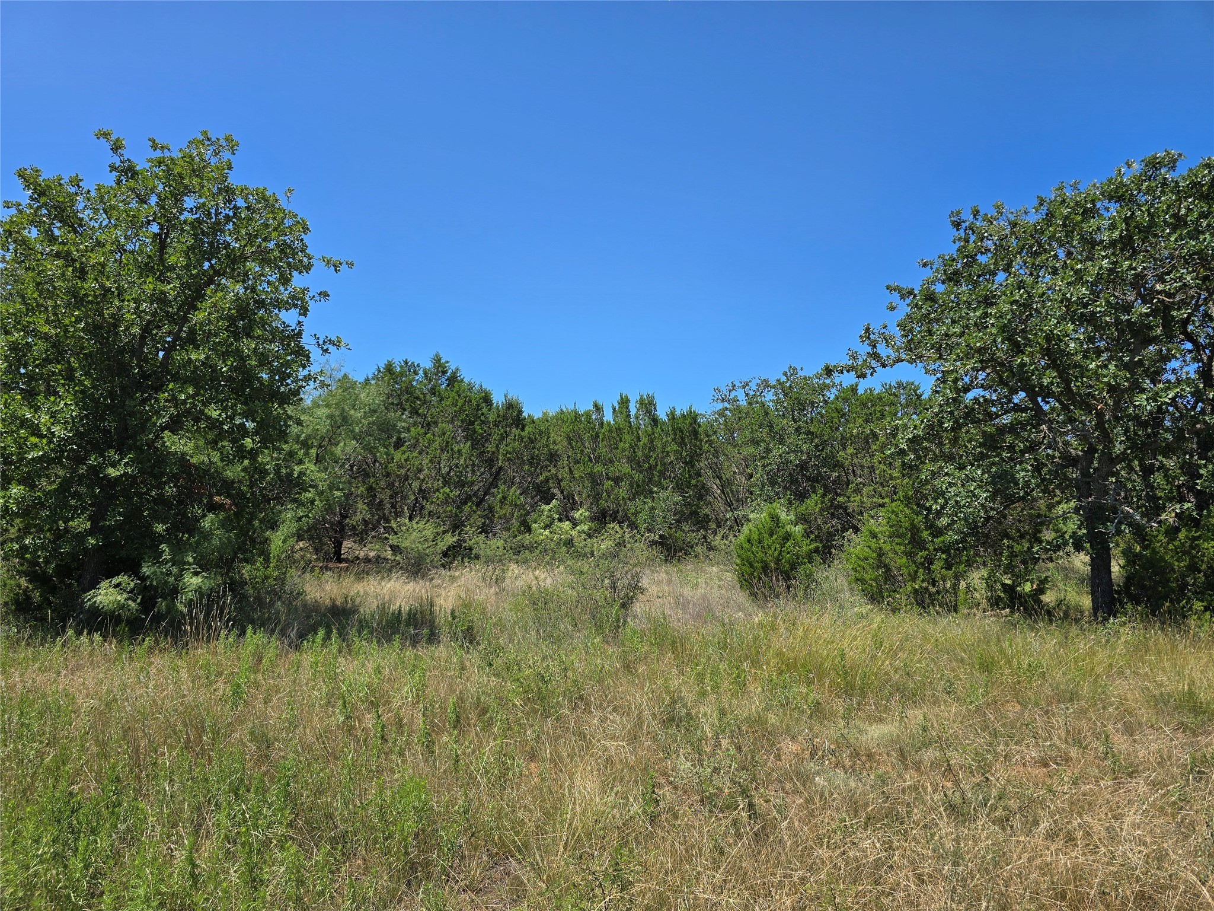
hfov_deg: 73.9
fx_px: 807
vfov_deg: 58.9
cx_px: 607
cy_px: 456
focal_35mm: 23
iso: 12
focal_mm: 6.3
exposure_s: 1/679
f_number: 1.7
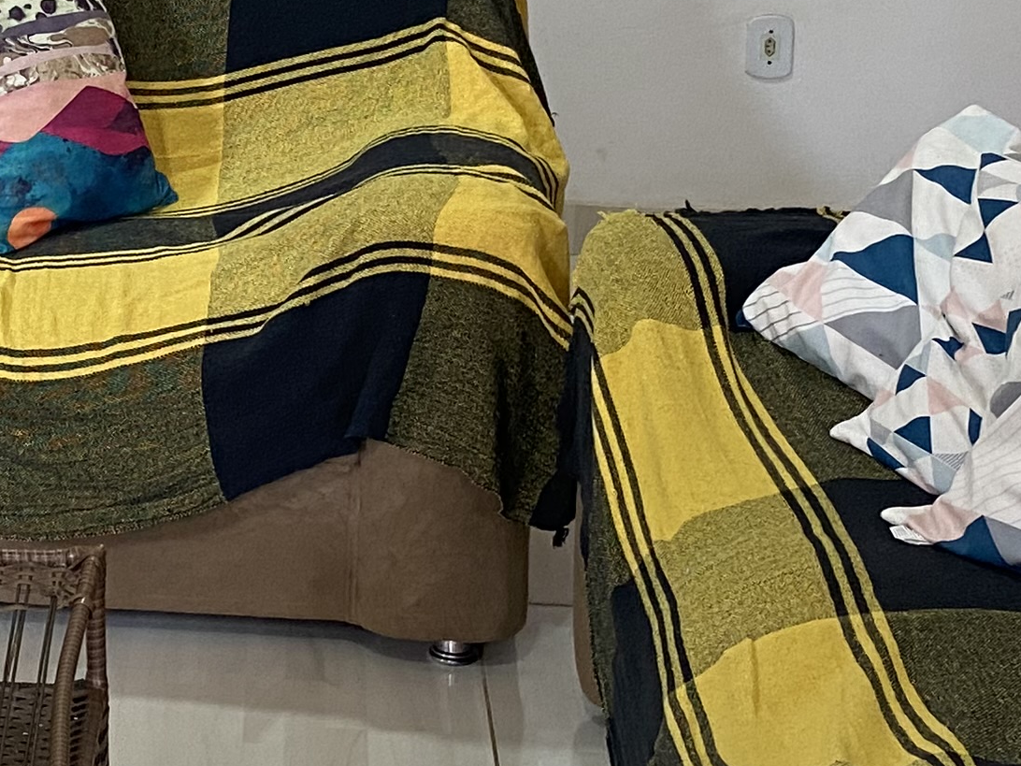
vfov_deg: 15.2
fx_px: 2832
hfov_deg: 19.7
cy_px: 38
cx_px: -46
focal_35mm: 96
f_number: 1.8
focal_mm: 4.25
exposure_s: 1/60
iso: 160
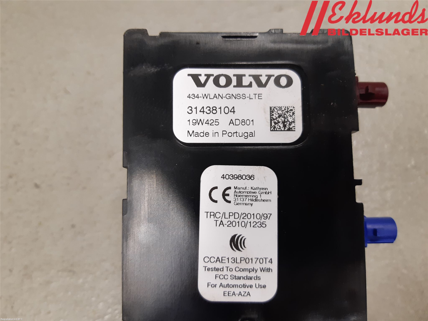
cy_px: 160
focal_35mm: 26
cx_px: 214
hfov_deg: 67.3
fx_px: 321
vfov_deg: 53.1
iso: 125
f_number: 1.7
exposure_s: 1/50
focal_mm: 3.93
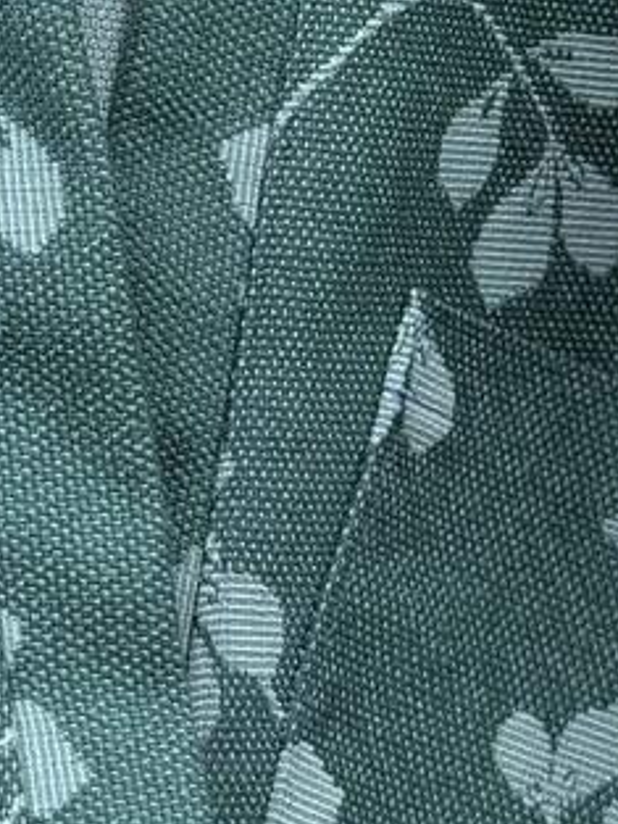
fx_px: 2736
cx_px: -141
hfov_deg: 12.6
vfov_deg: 16.5
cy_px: -118
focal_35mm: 115
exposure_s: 1/289
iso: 64
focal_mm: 6.76
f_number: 1.78
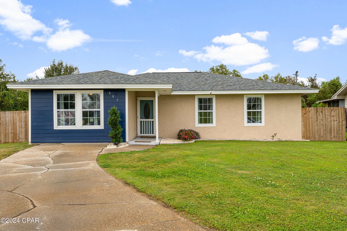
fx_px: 280
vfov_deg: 45.0
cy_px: 116
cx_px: 174
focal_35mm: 29
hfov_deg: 63.7
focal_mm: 19.7
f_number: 8
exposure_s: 1/100
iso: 100
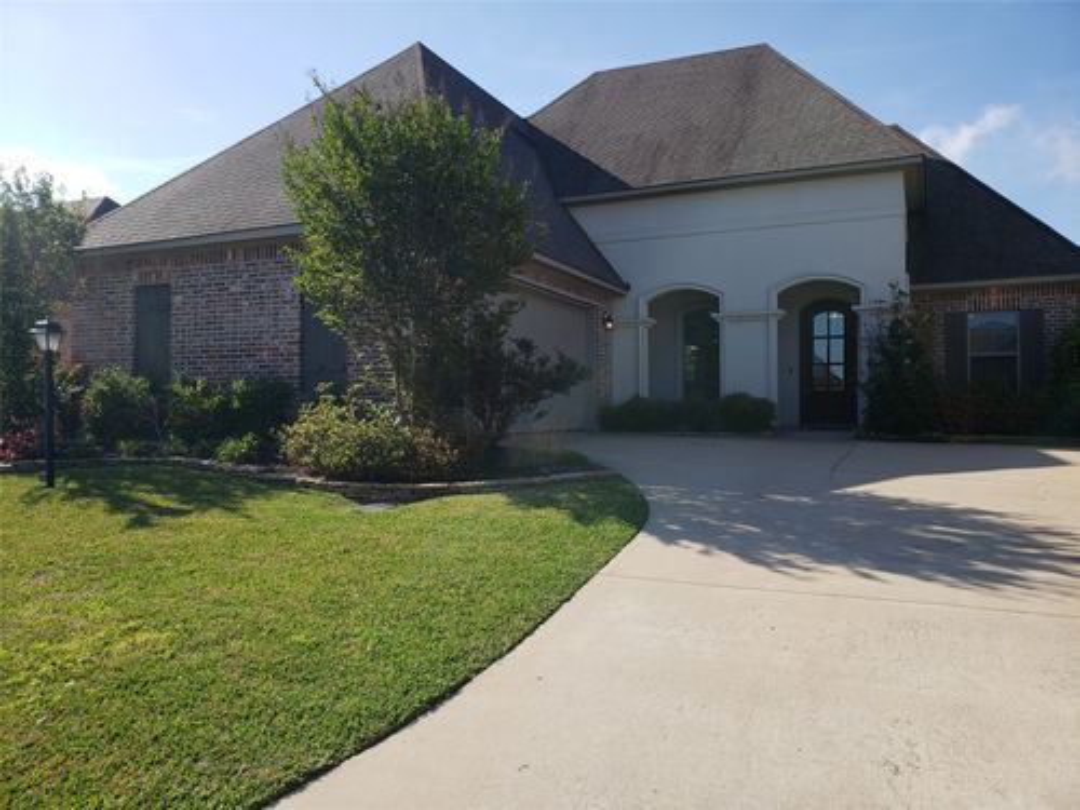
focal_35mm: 26
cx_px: 540
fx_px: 811
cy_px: 405
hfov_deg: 67.3
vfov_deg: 53.1
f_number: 2.4
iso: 50
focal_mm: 4.3
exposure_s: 1/1139
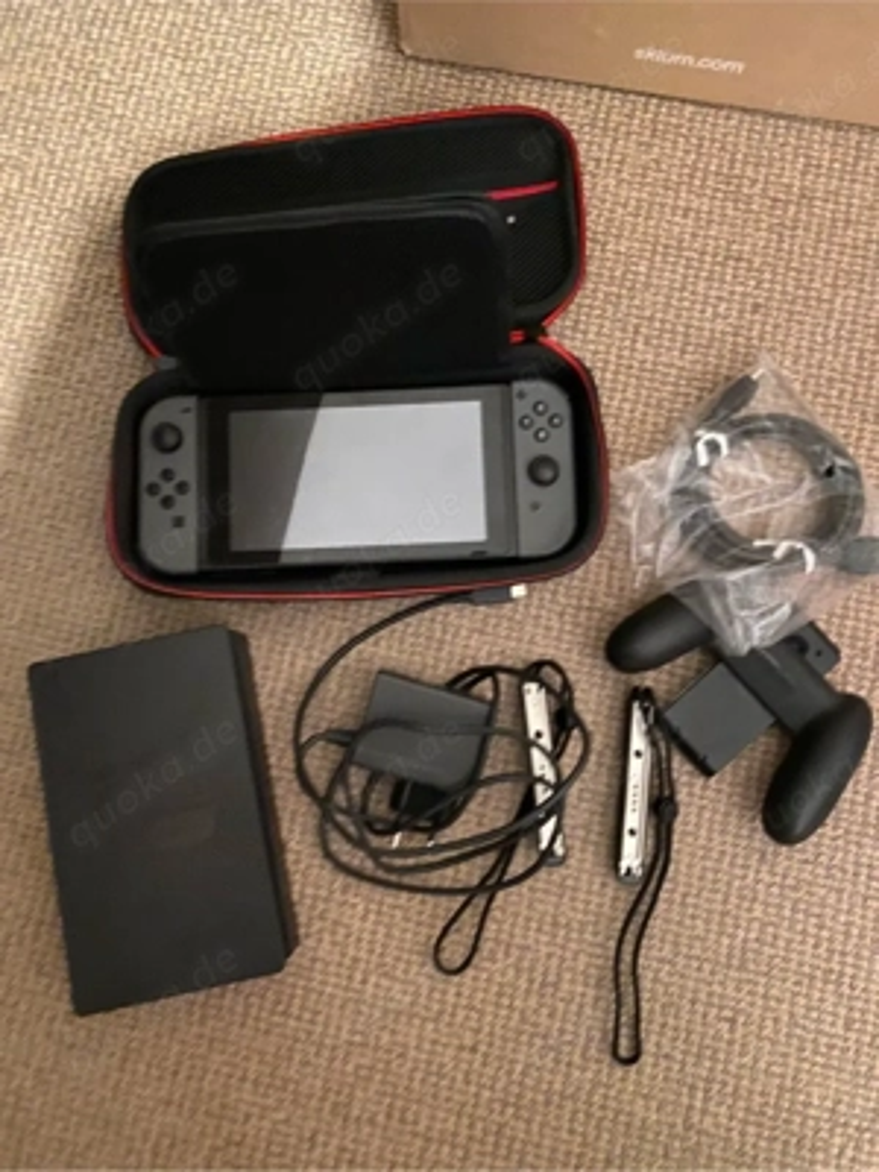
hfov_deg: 53.1
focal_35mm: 26
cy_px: 586
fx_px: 880
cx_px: 440
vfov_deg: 67.3
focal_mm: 4.25
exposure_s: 1/10
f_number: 1.8
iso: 500
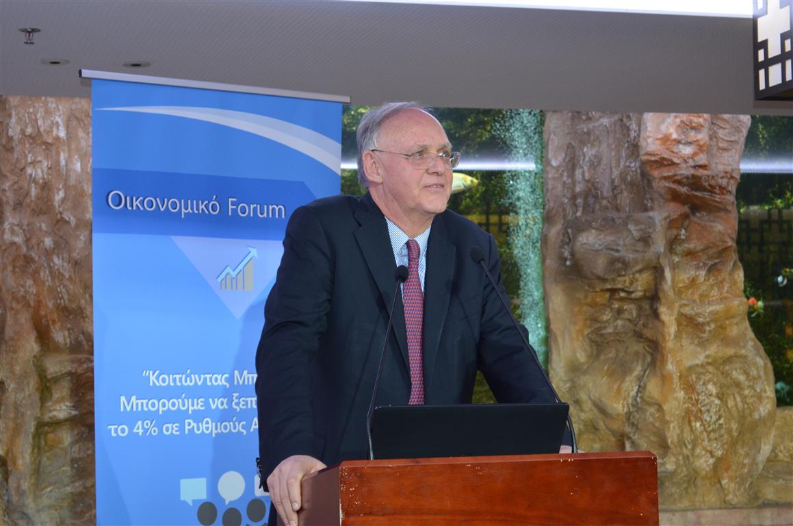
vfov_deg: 17.4
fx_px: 1715
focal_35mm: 78
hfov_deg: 26.0
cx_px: 396
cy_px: 263
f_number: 5.6
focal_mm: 52
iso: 1250
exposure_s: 1/60
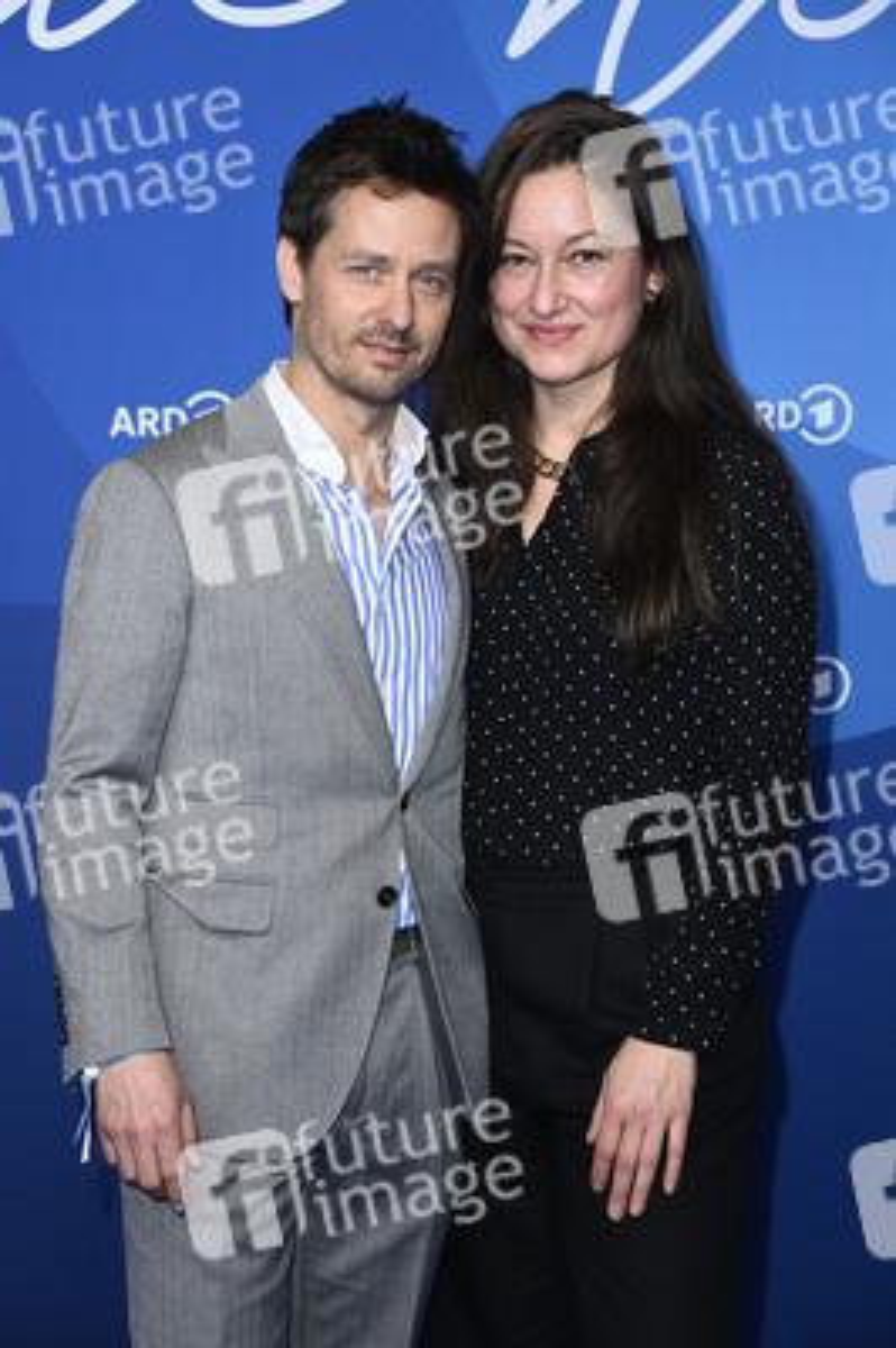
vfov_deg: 23.9
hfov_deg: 16.0
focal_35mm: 85
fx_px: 3179
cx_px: 448
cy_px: 674
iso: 1000
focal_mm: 85
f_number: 5.6
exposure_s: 1/250
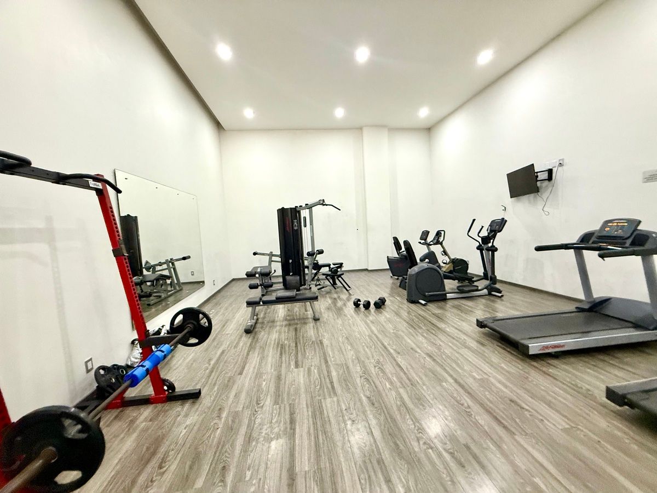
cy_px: 246
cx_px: 328
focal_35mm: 14
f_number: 2.2
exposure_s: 1/60
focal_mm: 2.22
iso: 400
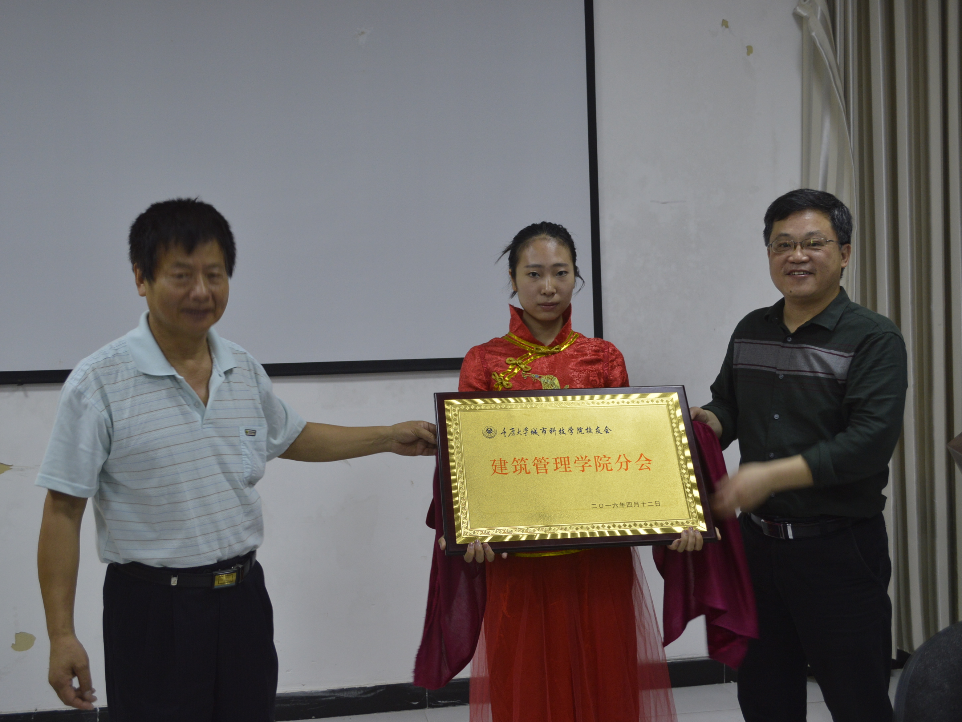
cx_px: 479
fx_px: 1001
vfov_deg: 39.7
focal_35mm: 36
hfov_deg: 51.4
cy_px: 363
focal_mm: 22
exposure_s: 1/20
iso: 400
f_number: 4
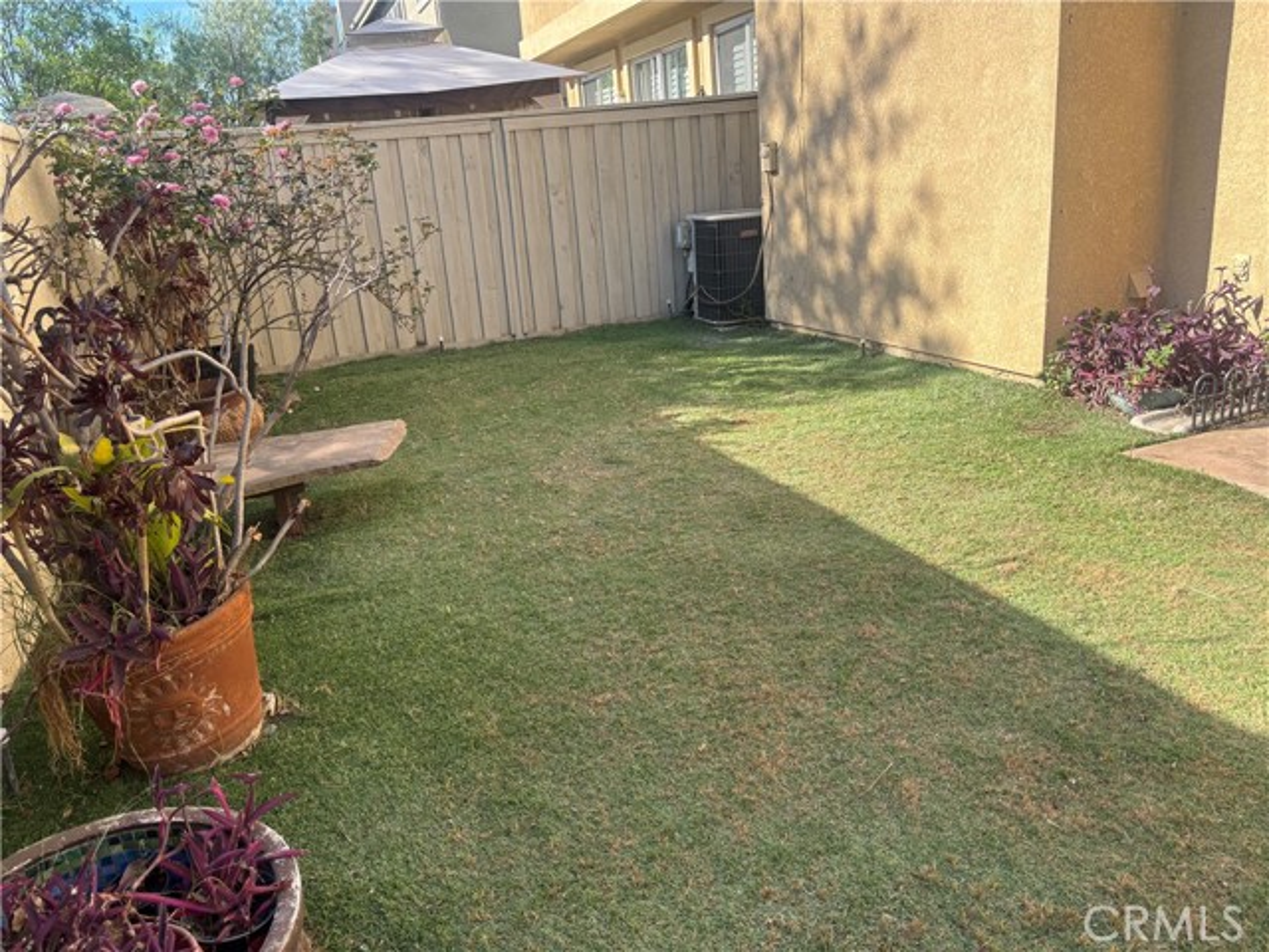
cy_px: 476
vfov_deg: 53.1
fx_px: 953
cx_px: 634
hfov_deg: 67.3
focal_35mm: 26
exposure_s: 1/1092
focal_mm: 5.96
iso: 50
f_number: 1.6
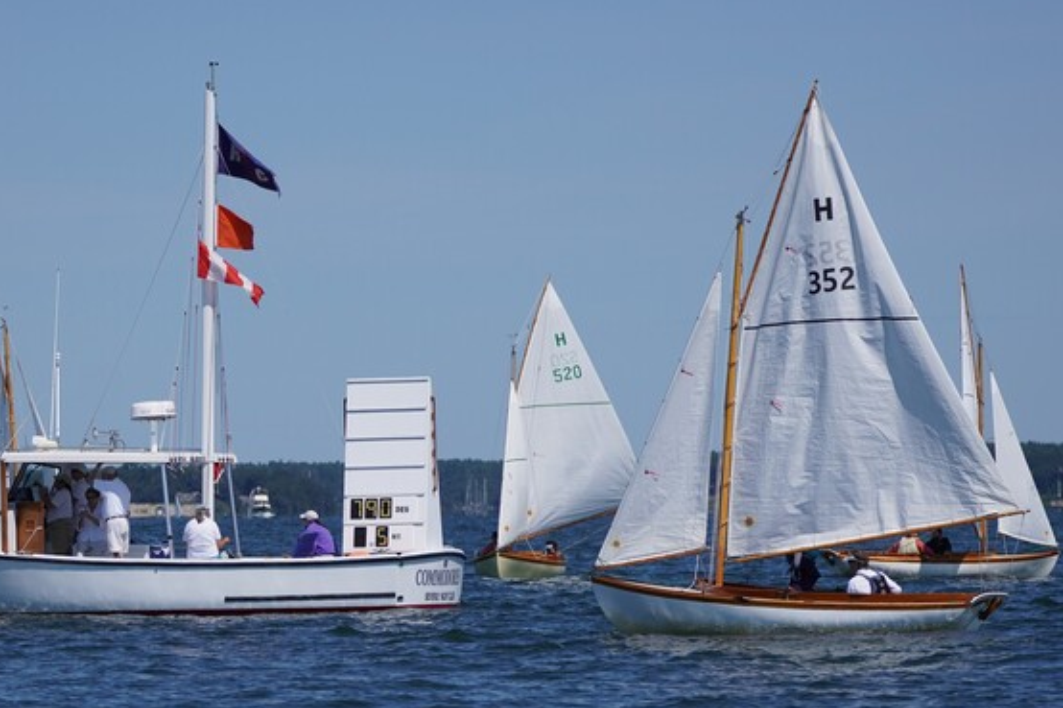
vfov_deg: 4.2
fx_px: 9593
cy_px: 460
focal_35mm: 325
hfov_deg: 6.3
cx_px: 390
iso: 125
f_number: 5
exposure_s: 1/2000
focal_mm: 150
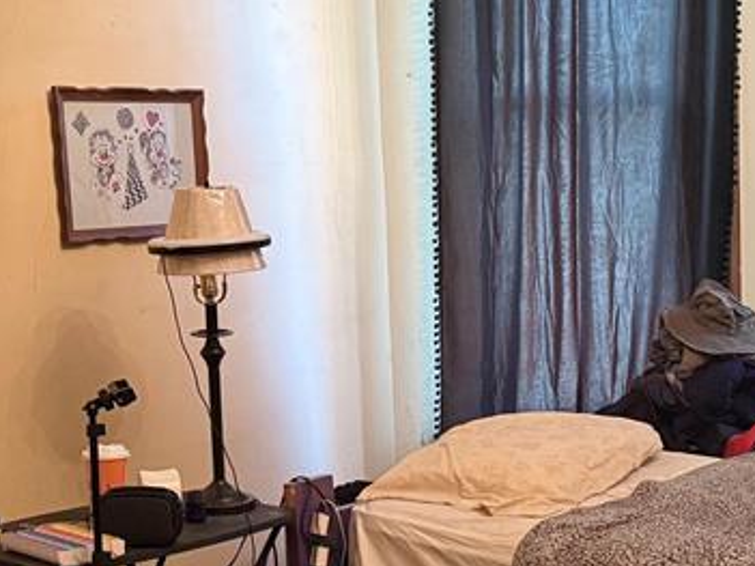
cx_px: 372
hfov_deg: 27.8
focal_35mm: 70
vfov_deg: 20.9
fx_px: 1526
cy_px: 362
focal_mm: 6.76
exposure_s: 1/40
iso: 640
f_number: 1.78
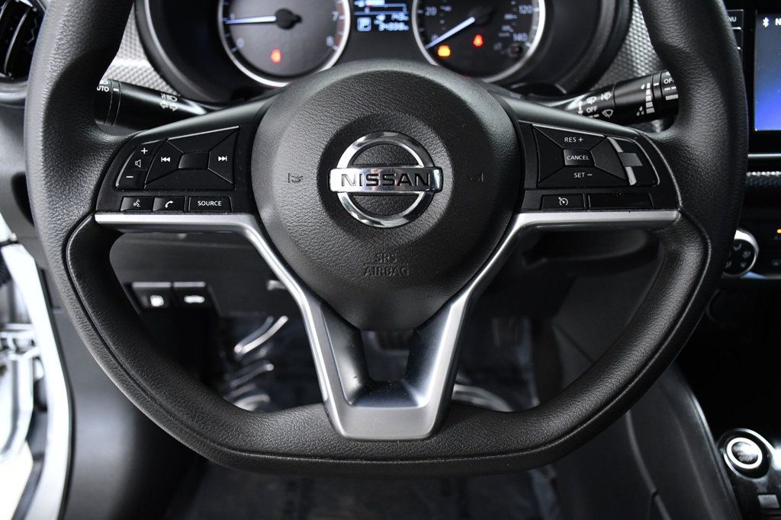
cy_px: 260
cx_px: 390
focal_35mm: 39
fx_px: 846
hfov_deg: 49.6
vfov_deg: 34.2
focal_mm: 26
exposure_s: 1/100
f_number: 5
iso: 2500
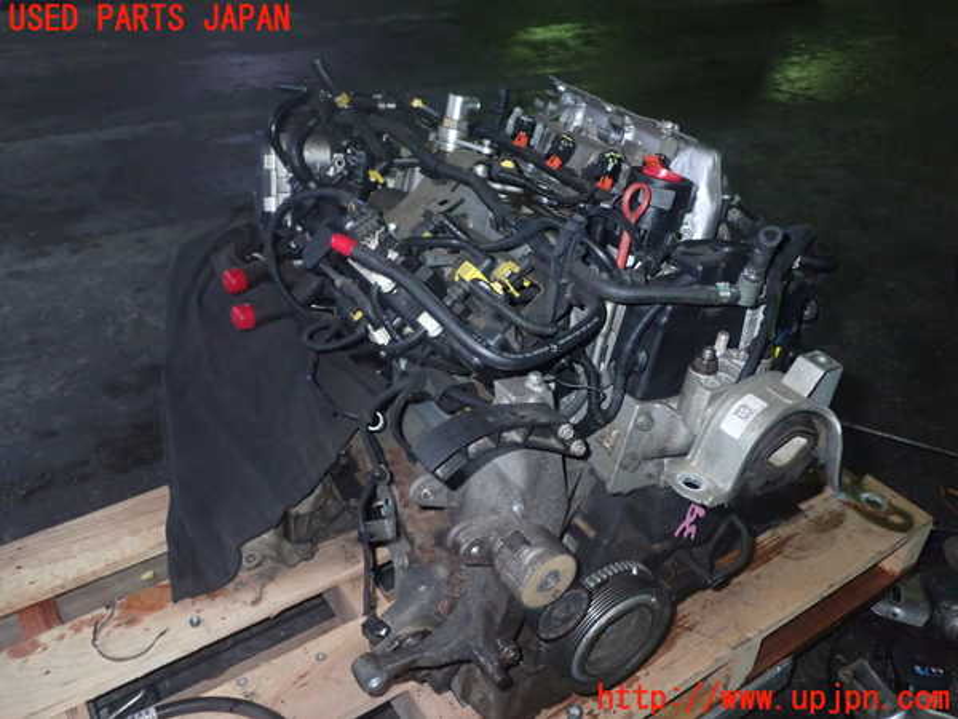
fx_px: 830
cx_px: 479
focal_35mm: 30
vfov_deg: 46.8
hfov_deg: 60.0
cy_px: 360
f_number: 6.3
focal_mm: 5.4
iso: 1000
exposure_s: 1/30
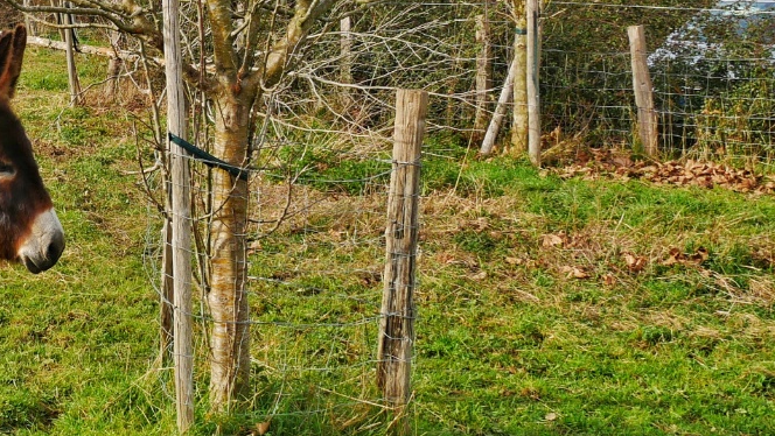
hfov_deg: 29.9
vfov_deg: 18.9
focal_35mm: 63
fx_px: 1295
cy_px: 59
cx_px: -77
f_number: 9
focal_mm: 12
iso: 200
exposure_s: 1/160
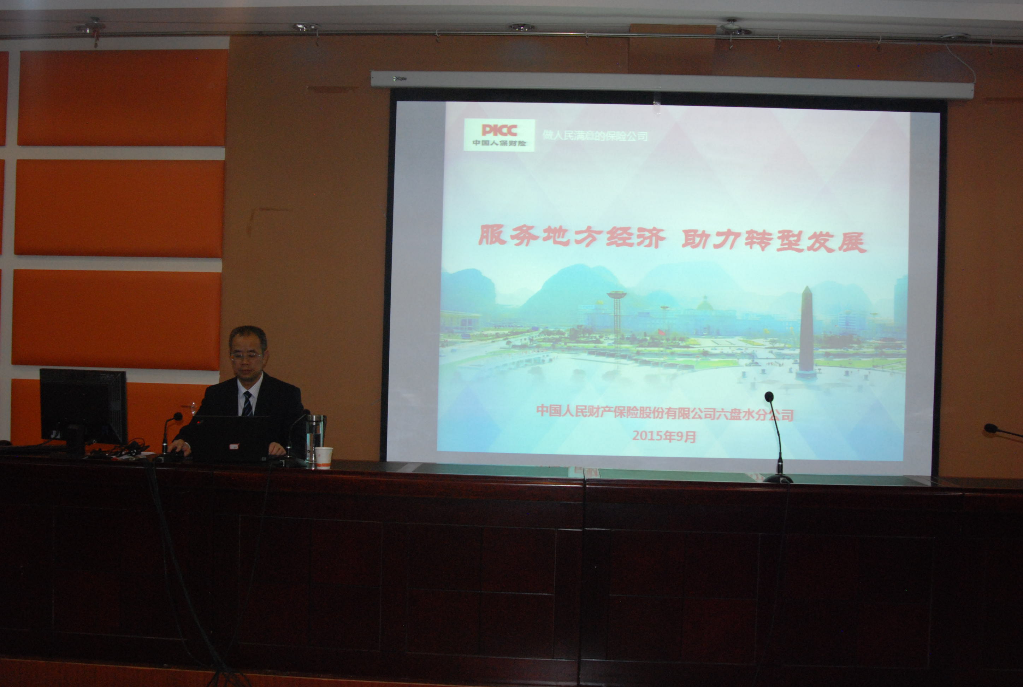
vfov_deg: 37.0
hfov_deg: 53.0
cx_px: 512
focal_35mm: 36
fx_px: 1025
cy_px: 344
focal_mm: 24
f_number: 5
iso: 1000
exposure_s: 1/60
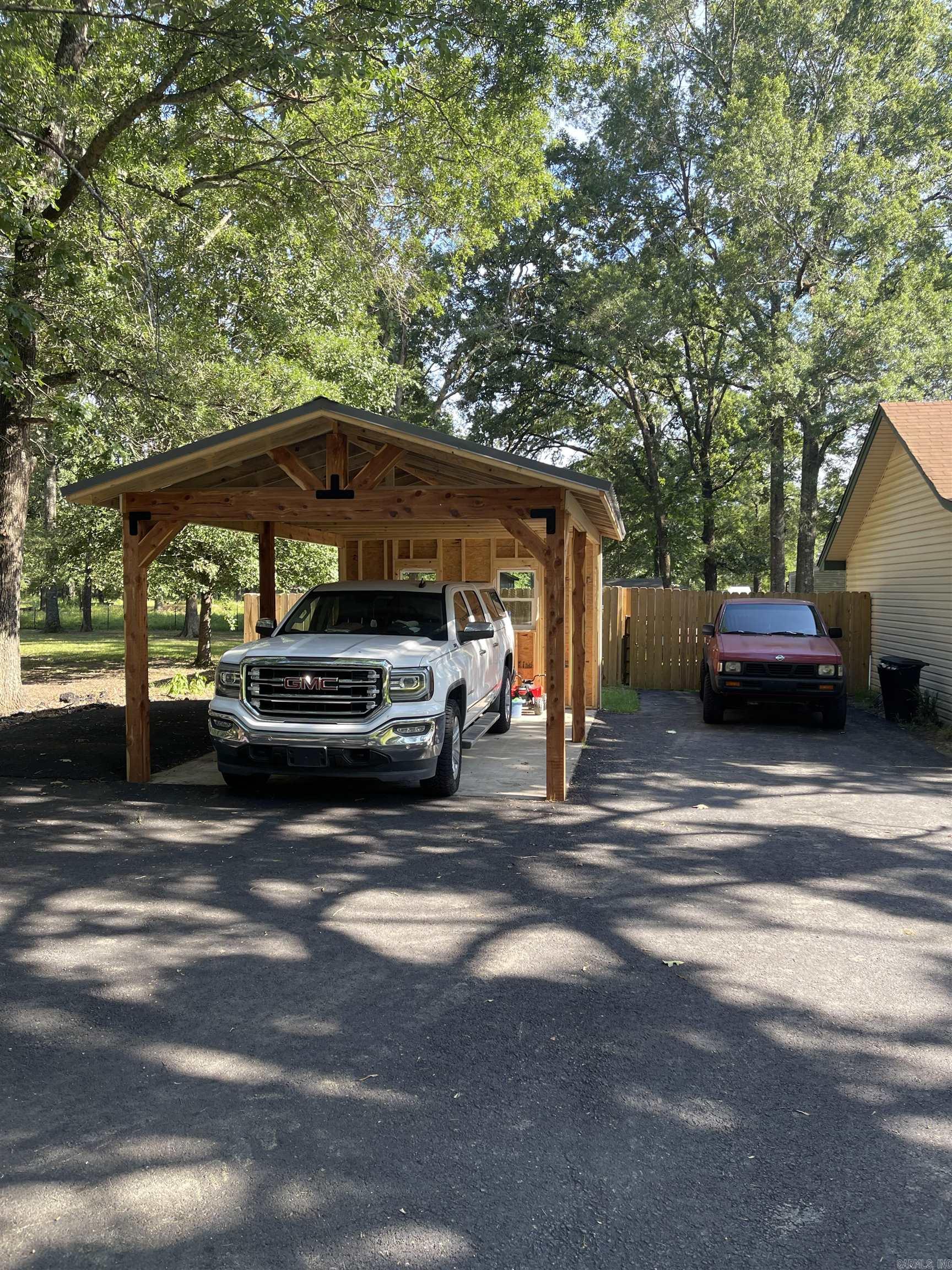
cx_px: 476
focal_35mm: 25
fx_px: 917
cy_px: 635
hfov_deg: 54.9
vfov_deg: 69.4
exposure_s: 1/200
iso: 32
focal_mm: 5.1
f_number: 1.6
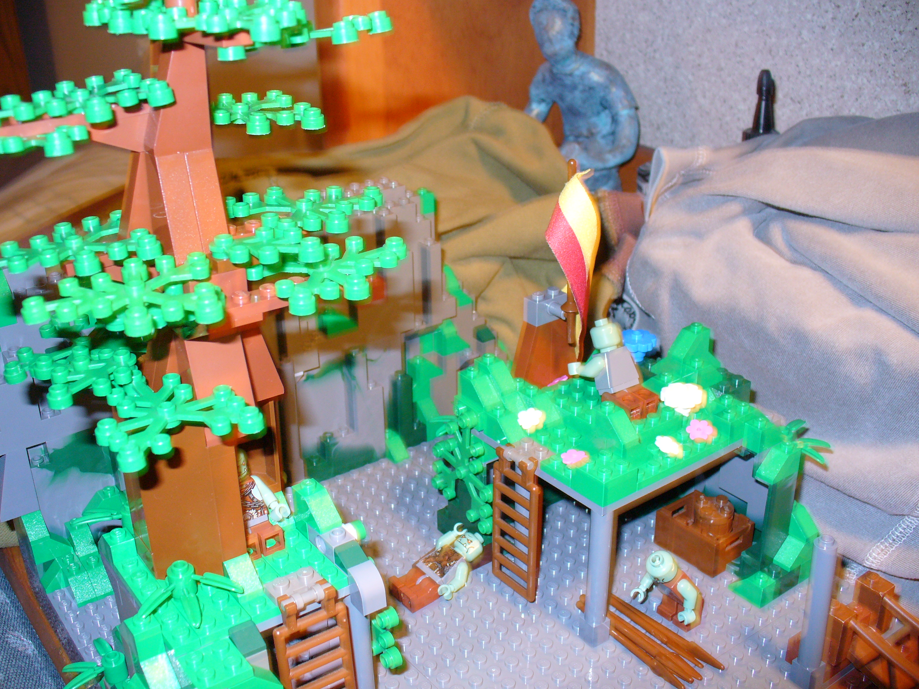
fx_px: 982
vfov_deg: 38.7
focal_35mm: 37
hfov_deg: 50.1
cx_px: 460
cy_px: 344
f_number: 2.8
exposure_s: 1/8
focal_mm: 6.1
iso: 100
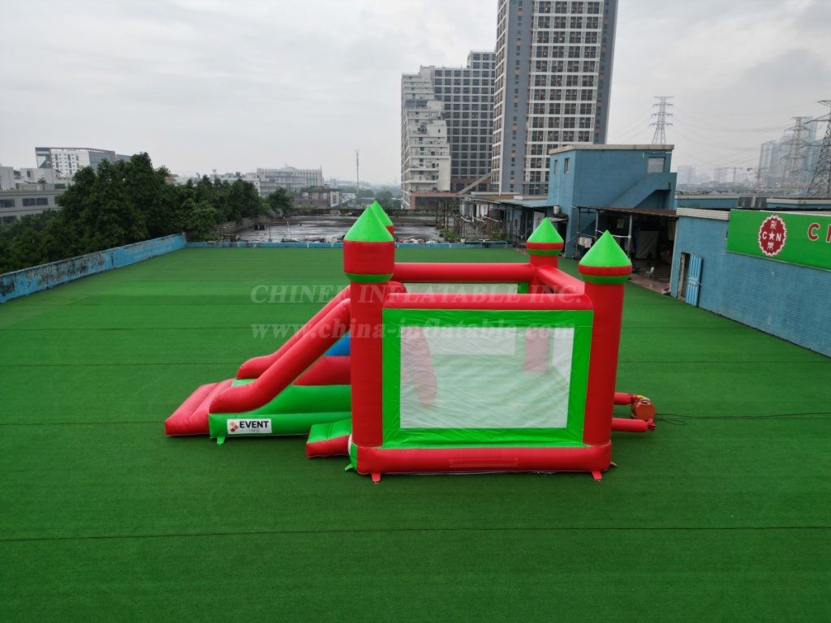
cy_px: 312
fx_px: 576
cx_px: 416
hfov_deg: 71.6
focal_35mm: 24
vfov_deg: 56.8
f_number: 1.7
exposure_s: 1/1600
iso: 140
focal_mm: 6.72
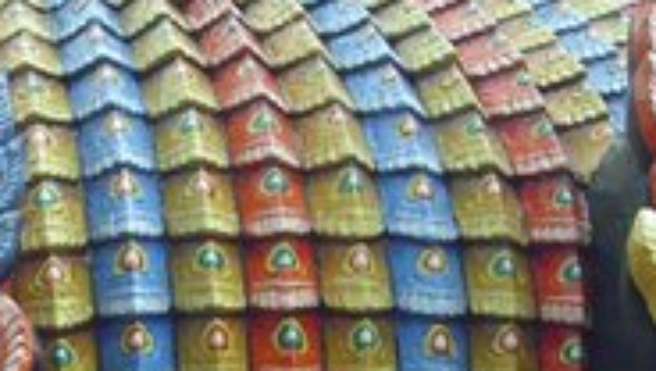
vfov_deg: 3.3
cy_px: 892
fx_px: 6426
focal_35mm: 369
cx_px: -339
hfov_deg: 5.8
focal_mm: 12.8
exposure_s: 1/500
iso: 100
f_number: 4.2
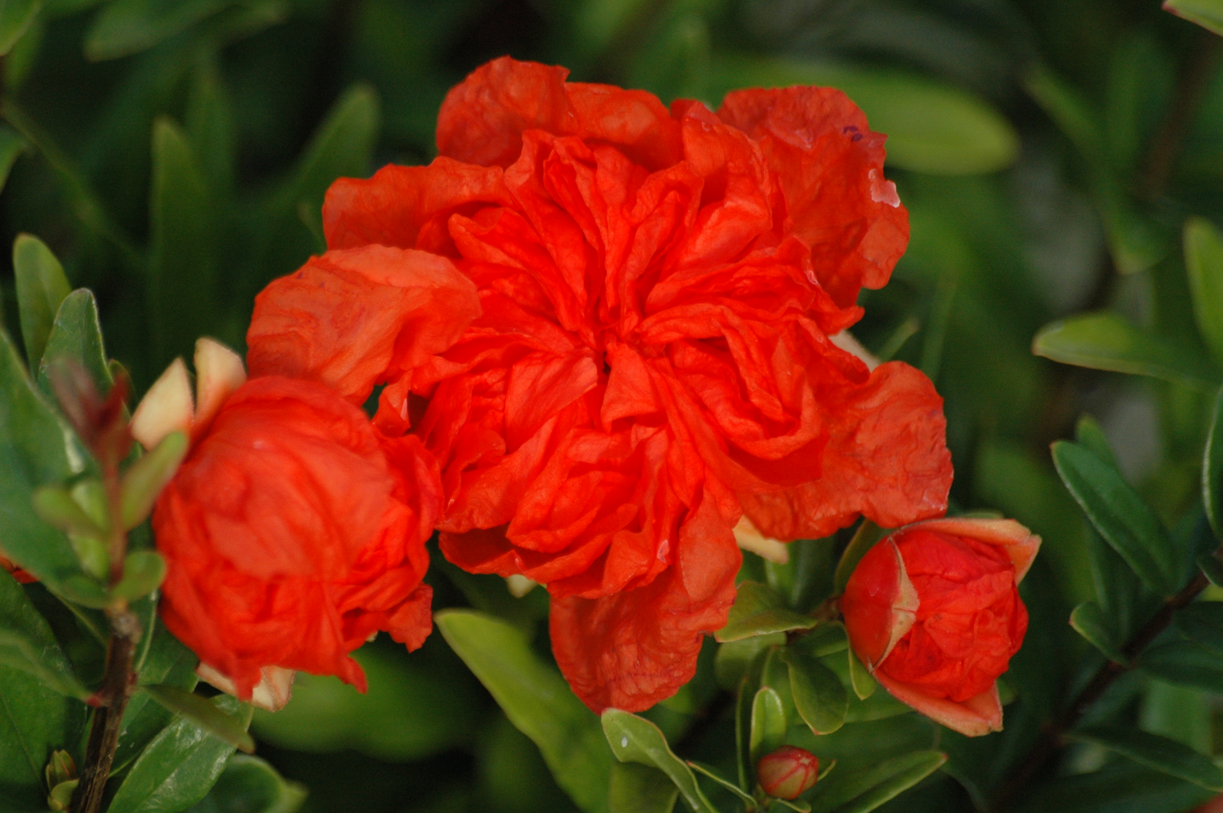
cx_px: 612
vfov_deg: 3.0
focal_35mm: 450
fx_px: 15274
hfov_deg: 4.6
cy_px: 406
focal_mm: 300
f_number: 5.6
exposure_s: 1/800
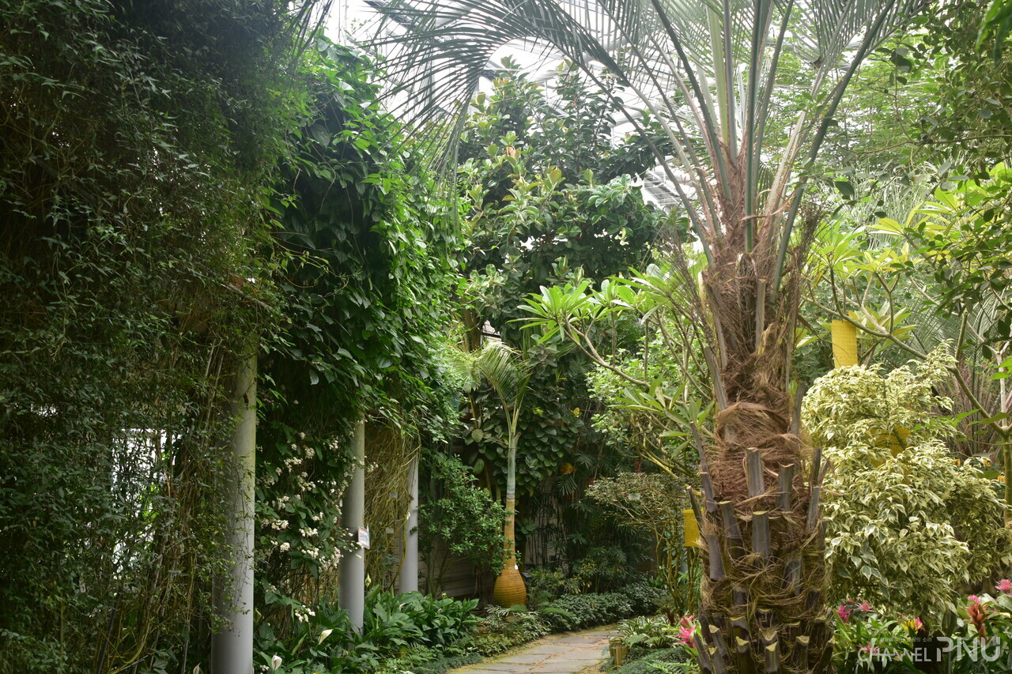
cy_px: 337
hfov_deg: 53.1
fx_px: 1012
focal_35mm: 36
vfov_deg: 36.9
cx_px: 506
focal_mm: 24
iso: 100
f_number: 7.1
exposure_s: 1/15
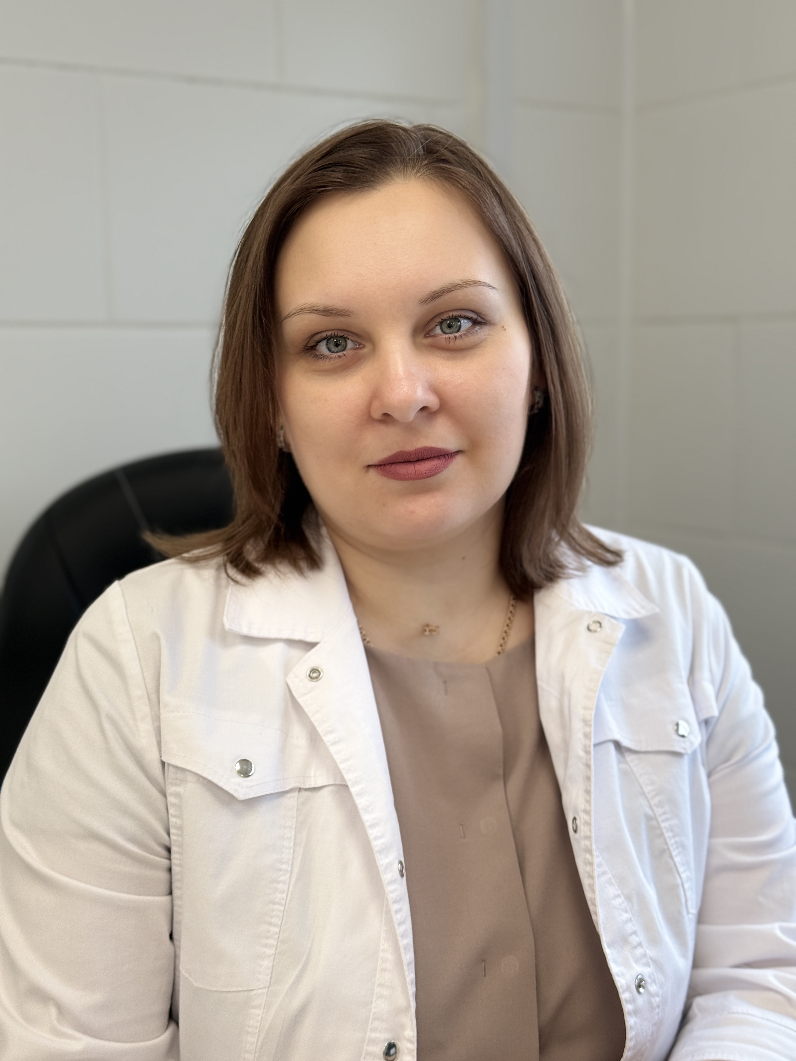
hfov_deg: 30.3
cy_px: 530
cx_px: 398
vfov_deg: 39.7
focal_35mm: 48
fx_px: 1472
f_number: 1.78
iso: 100
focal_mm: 6.76
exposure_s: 1/242
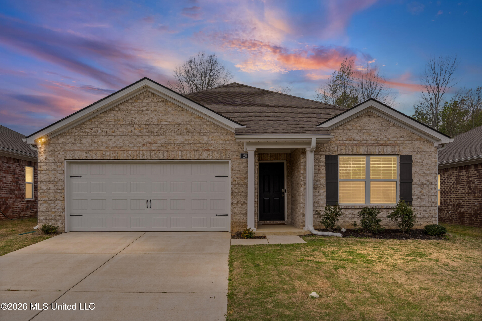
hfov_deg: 60.3
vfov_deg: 42.3
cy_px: 160
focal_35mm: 31
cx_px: 241
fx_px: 415
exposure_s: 1/500
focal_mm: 31
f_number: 9
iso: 800
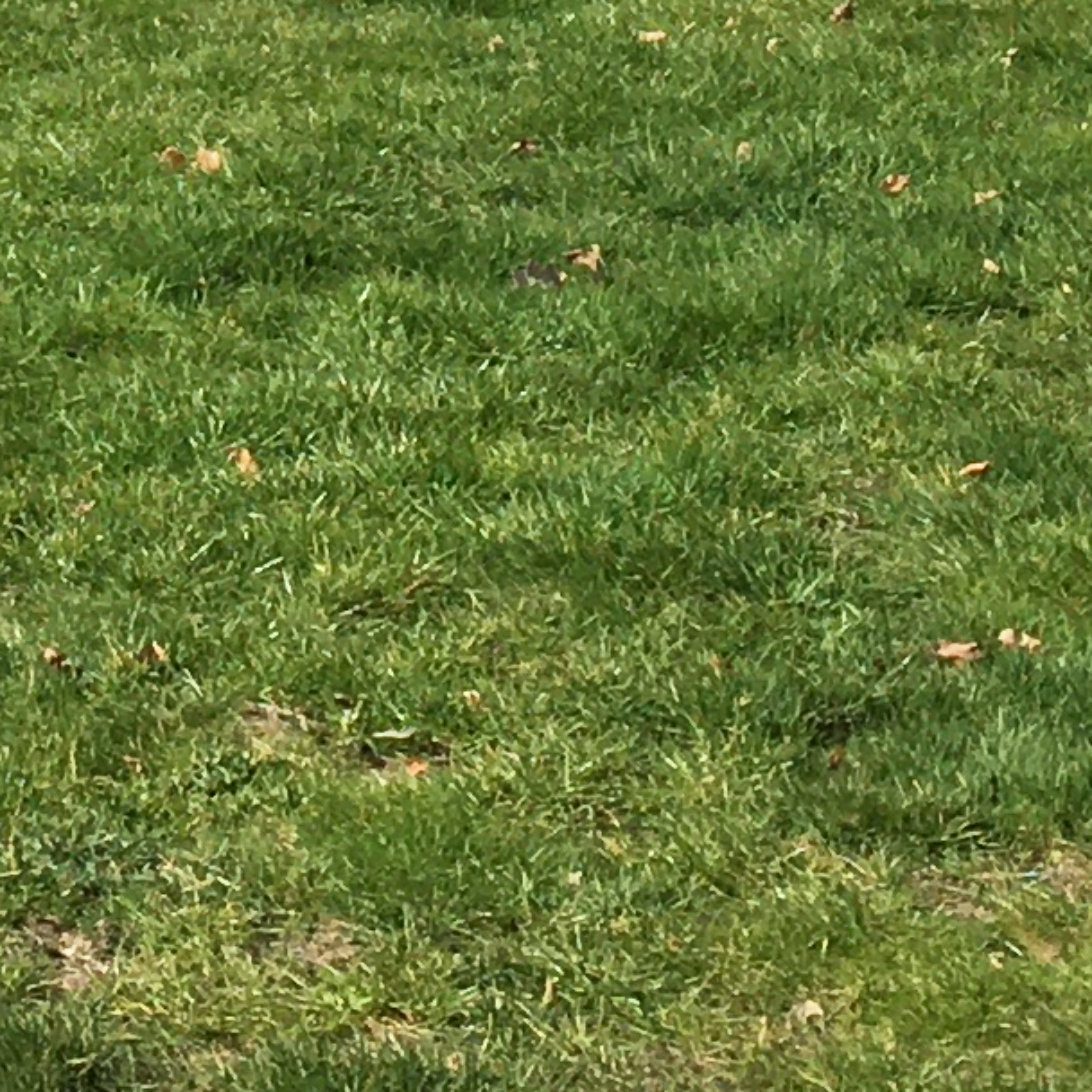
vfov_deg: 9.6
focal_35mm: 170
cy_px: -1035
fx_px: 6067
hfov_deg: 10.1
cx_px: -320
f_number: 2.2
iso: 25
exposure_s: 1/1451
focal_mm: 4.15
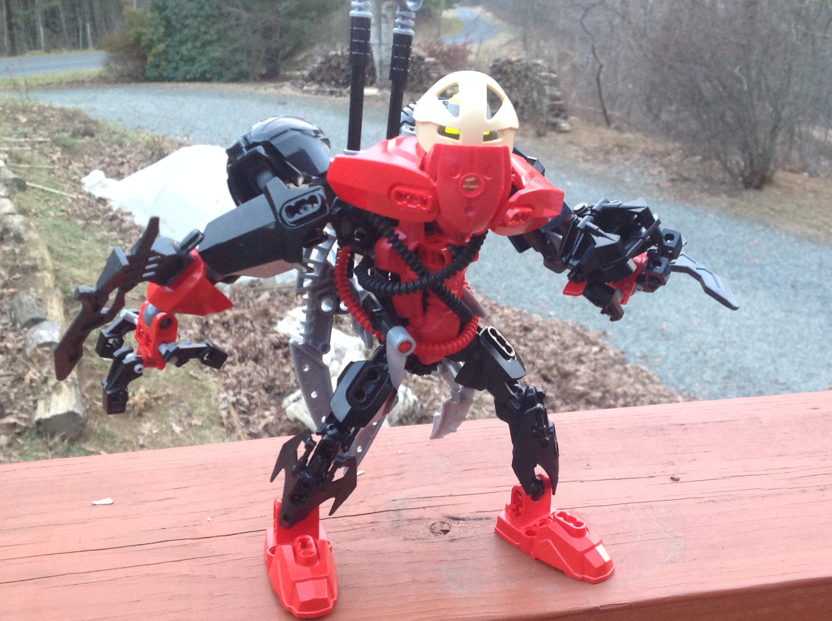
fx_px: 1128
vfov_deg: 30.8
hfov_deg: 40.4
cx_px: 475
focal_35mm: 47
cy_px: 320
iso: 125
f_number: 2.4
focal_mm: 4.28
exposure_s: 1/15
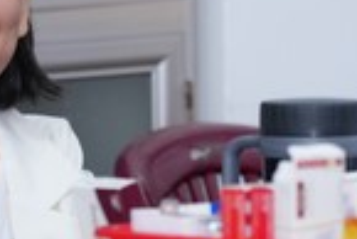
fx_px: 6671
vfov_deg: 2.1
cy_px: 181
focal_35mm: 672
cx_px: -86
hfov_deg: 3.1
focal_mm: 150
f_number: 3.5
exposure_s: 1/100
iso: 1250
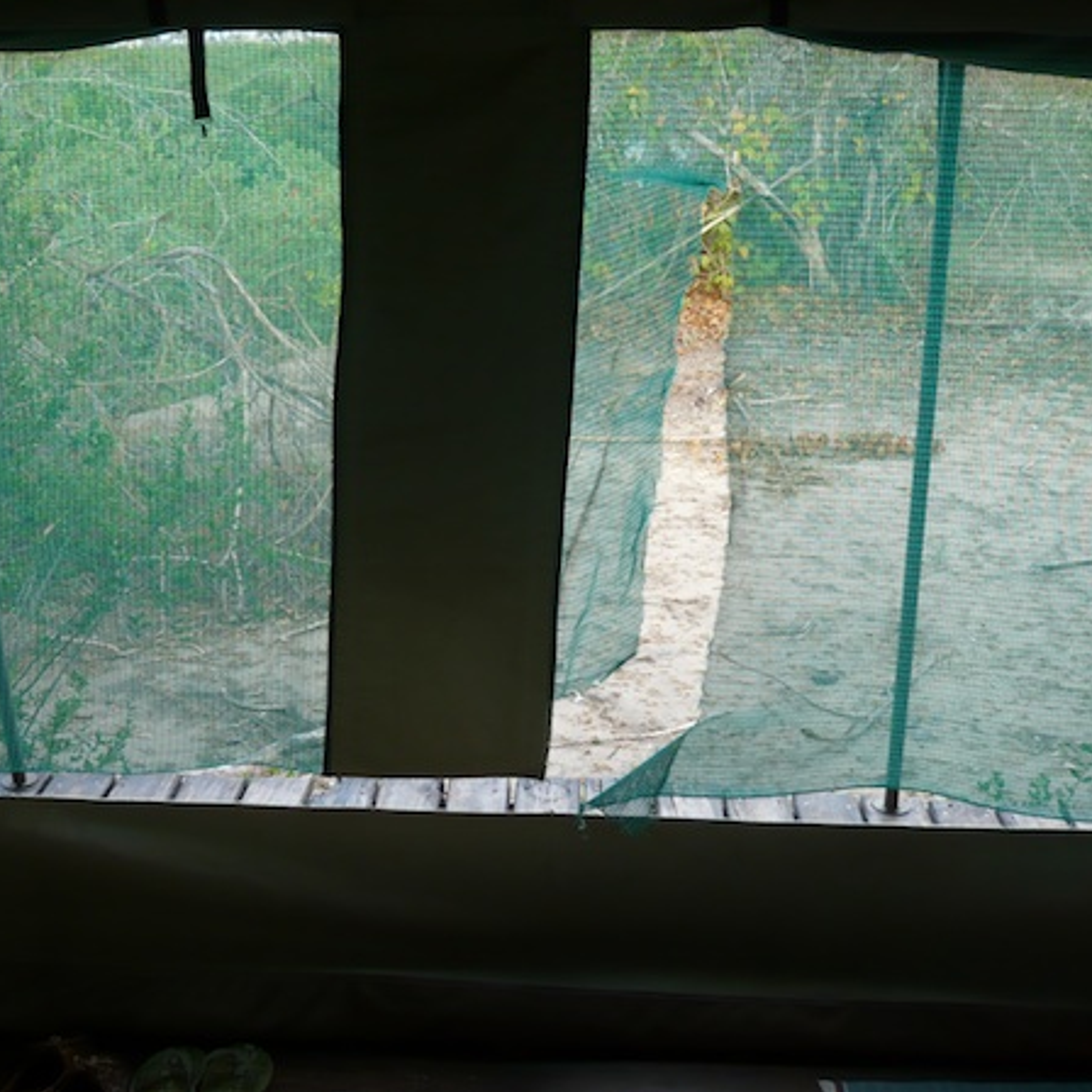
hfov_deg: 37.5
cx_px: 512
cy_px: 546
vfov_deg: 37.6
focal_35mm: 45
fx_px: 1606
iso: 100
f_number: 3.2
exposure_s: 1/125
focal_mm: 6.2
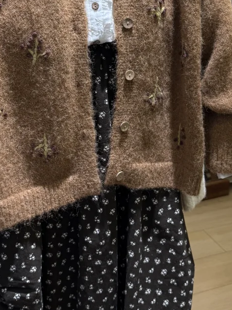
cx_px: 122
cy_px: 92
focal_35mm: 55
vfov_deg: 34.5
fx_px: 491
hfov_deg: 26.6
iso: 64
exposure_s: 1/157
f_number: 1.78
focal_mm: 6.76
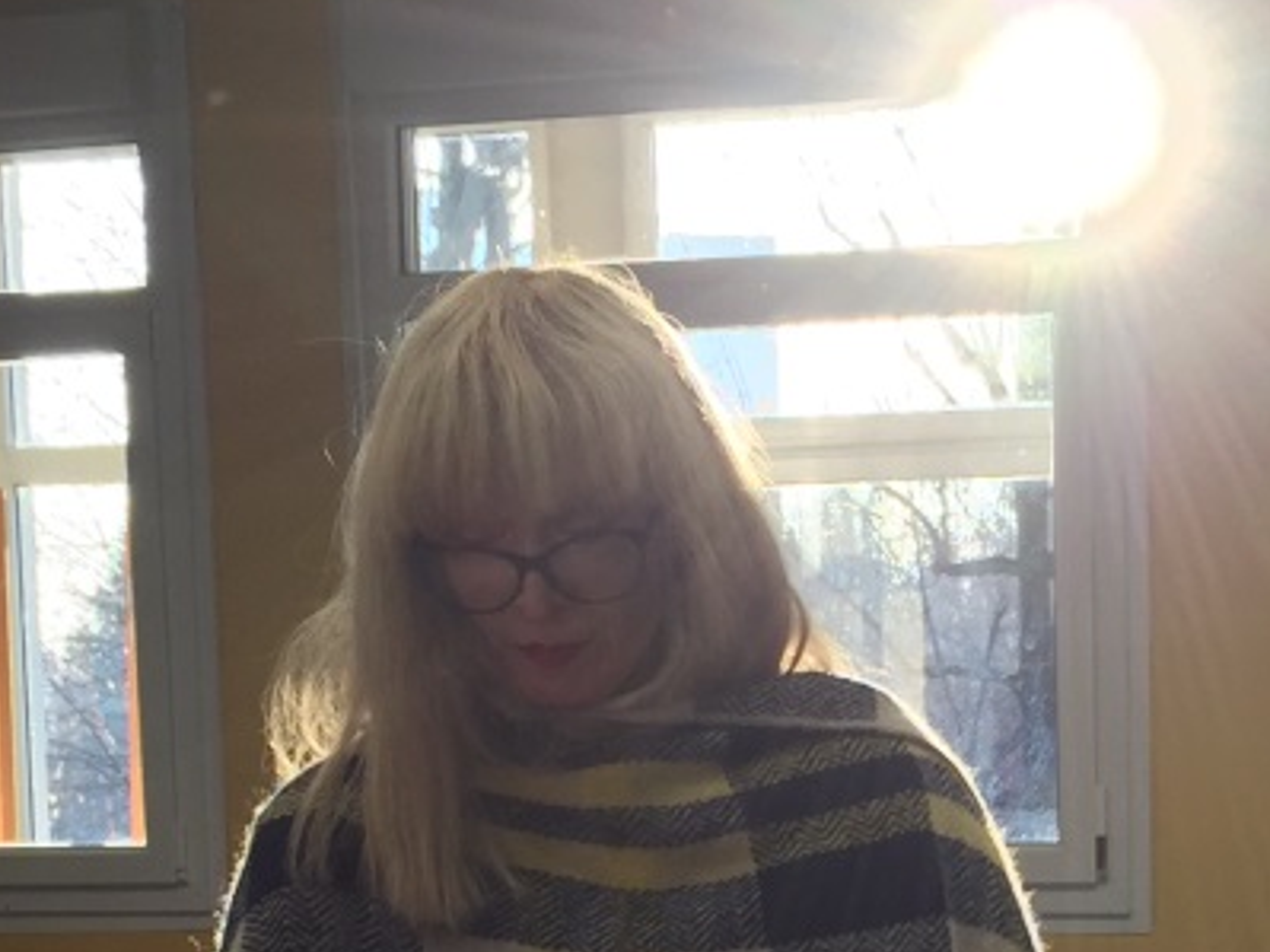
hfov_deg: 21.0
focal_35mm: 93
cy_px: 1124
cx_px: 901
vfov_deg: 15.3
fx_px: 3411
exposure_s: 1/50
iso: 32
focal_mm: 4.15
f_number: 2.2
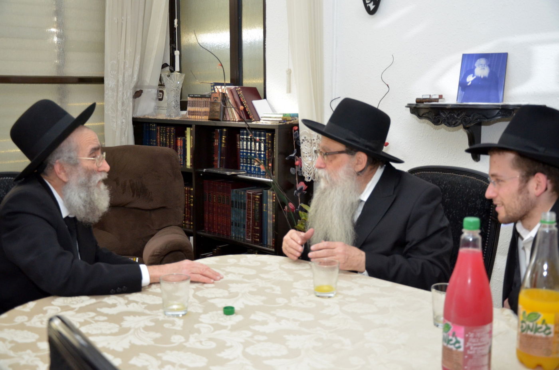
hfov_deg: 49.6
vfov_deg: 34.1
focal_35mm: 39
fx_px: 604
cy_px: 185
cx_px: 280
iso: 1600
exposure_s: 1/320
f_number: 5
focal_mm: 26
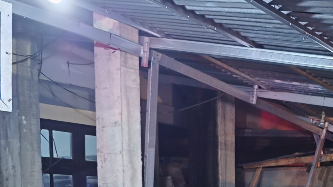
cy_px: 259
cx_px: 338
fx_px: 521
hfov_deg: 32.4
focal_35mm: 59
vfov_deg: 18.6
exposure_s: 1/14.3
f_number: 1.65
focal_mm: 6.18
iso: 5000
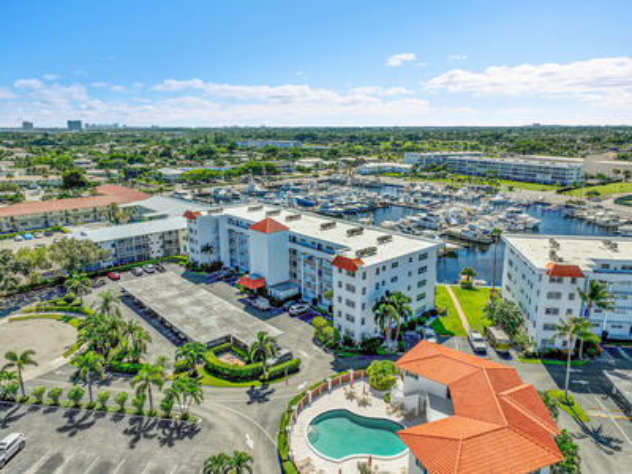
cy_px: 237
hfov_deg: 71.6
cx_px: 316
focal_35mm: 24
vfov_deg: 56.8
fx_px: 438
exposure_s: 1/3200
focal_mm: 12.3
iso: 110
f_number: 2.8
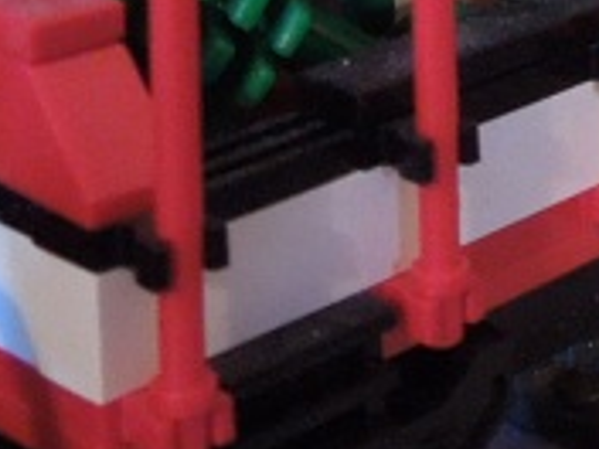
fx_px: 2180
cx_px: 815
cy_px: -398
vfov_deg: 10.9
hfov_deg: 14.8
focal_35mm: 126
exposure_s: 1/6
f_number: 3.6
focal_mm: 5.6
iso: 800
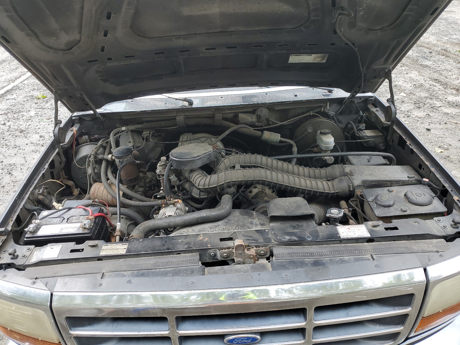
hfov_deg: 67.3
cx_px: 230
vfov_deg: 53.1
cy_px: 172
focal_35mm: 26
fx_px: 346
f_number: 1.5
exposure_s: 1/222
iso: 50
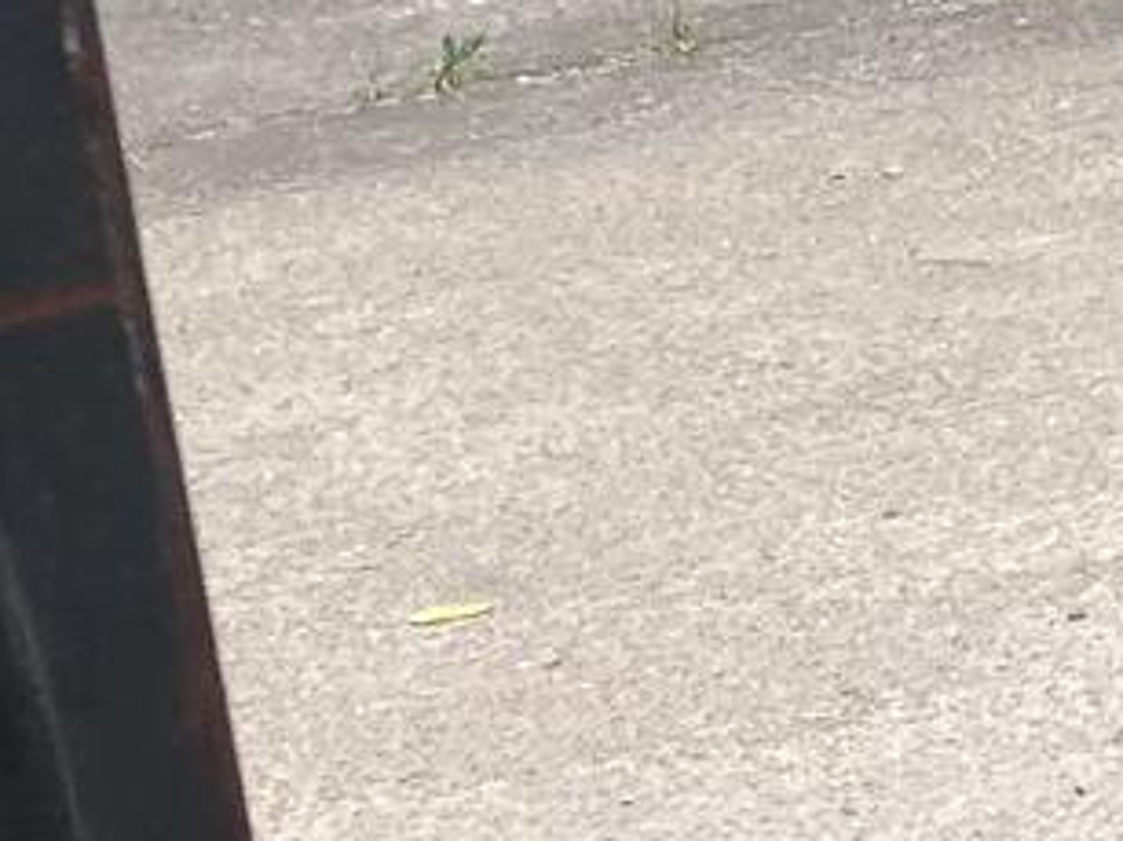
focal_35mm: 187
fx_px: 6064
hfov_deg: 9.4
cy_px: 548
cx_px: 2689
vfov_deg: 7.9
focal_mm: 3.99
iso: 20
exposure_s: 1/991
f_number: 1.8
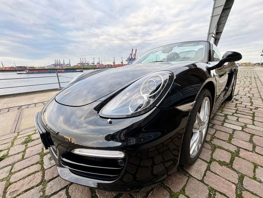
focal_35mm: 14
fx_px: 106
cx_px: 132
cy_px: 99
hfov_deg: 102.1
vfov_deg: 85.7
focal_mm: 2.22
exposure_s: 1/99
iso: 100
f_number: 2.2
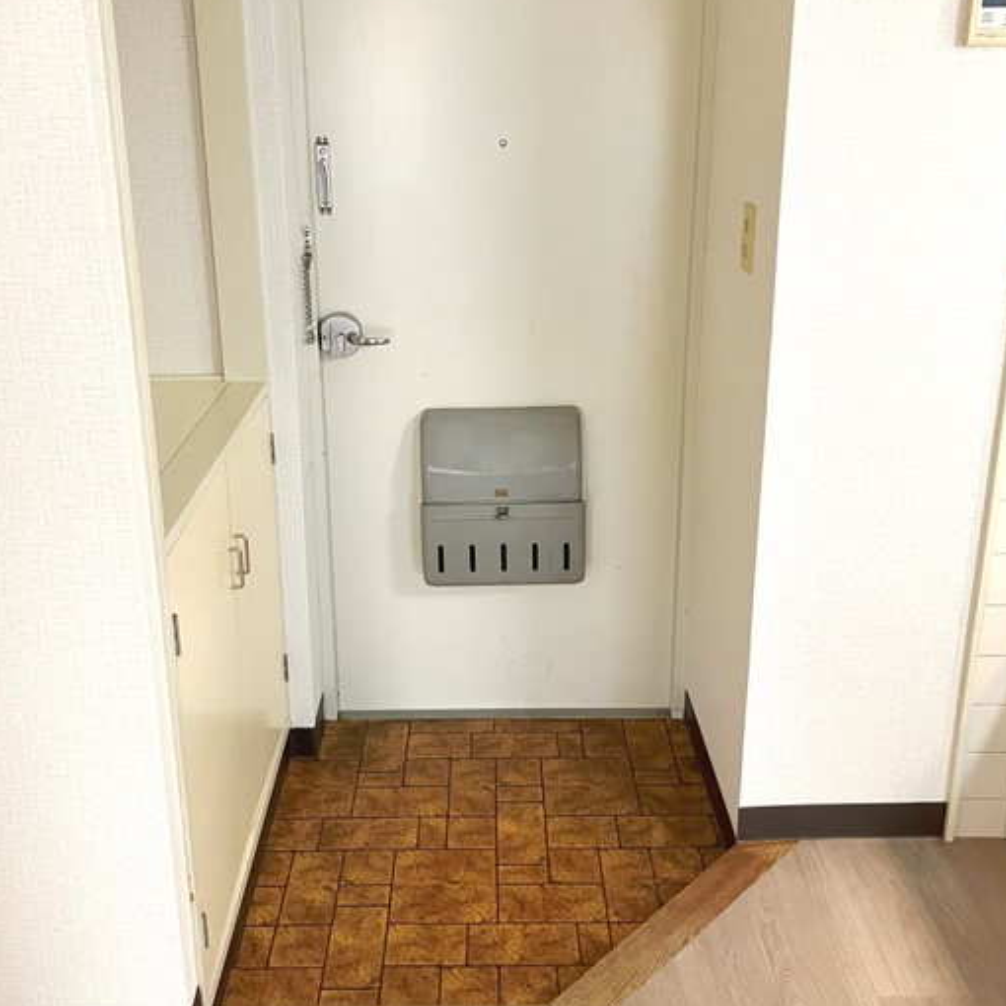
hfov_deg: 48.4
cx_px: 508
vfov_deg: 48.2
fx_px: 1118
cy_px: 410
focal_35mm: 34
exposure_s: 1/50
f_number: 1.8
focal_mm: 3.99
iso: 200
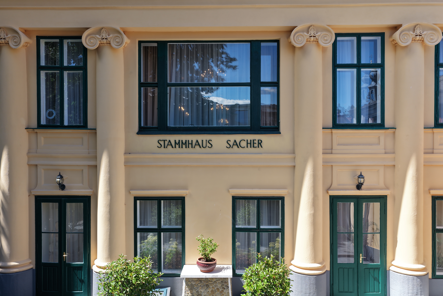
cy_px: 148
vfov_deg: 46.4
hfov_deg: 65.5
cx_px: 222
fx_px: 345
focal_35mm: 28
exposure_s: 1/320
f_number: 2.8
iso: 100
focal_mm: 14.45
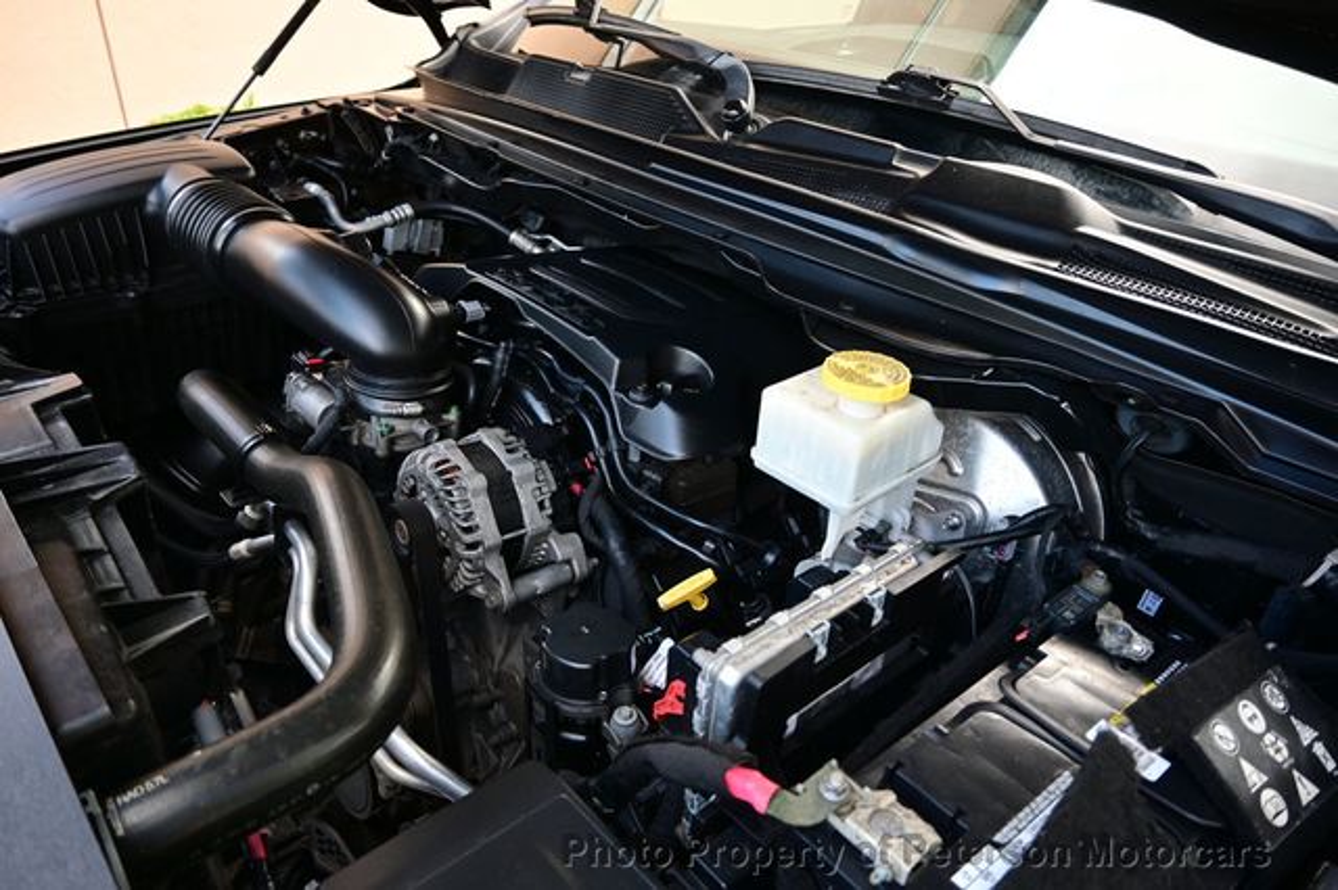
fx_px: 892
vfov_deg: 53.1
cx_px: 669
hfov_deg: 73.8
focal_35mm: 24
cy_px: 445
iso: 100
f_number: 3.5
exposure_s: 1/40
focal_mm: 16
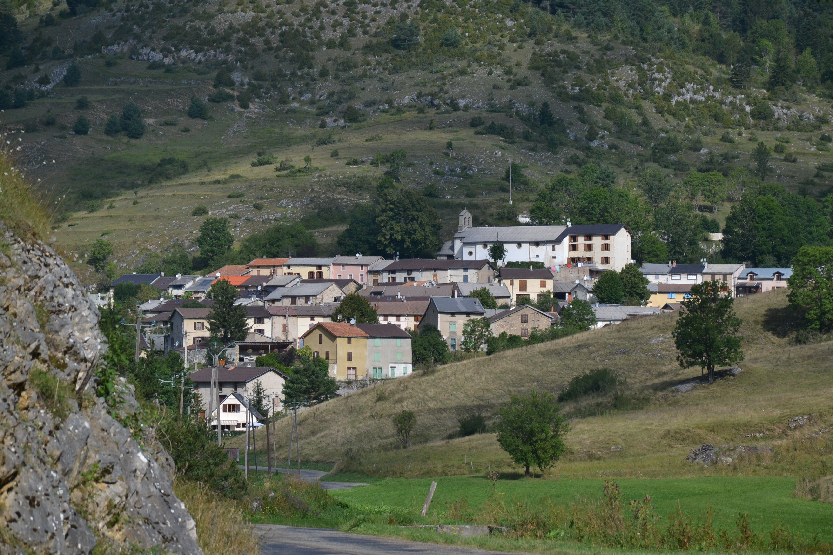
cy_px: 278
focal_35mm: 158
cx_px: 416
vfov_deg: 8.7
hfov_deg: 13.0
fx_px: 3644
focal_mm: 105
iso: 400
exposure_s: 1/2000
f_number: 5.6
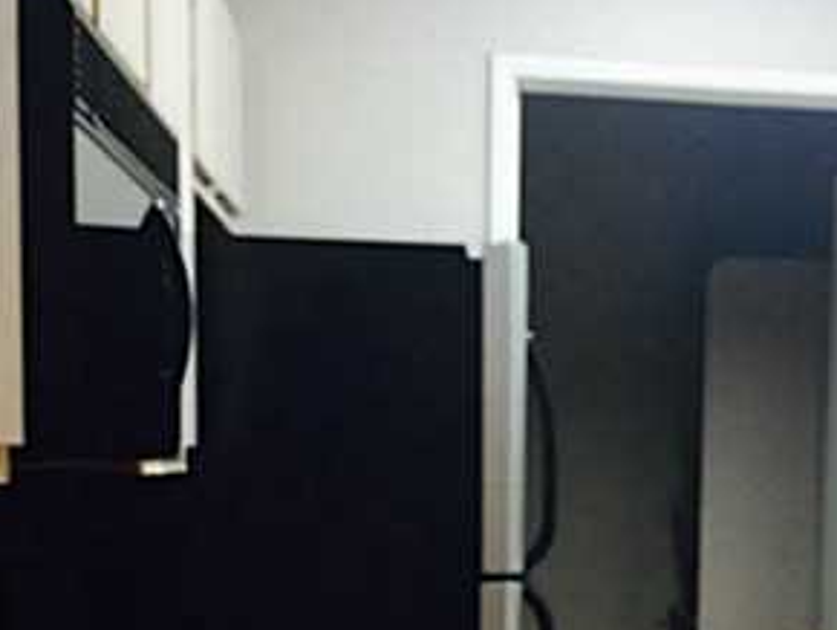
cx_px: 713
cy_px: 743
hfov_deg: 23.9
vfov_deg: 17.6
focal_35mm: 80
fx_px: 1936
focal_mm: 4.15
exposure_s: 1/15
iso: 64
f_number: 2.2
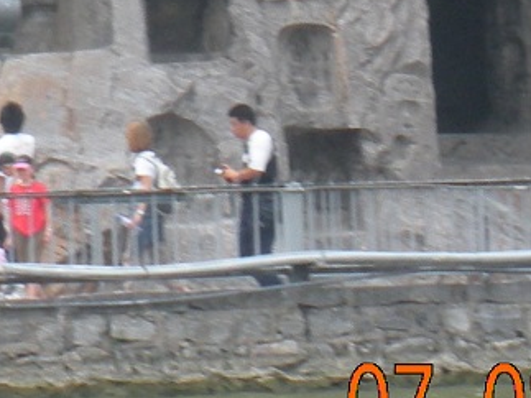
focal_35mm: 452
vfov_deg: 3.3
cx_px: -500
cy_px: -477
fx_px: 6931
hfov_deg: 4.3
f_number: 4.8
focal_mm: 14.2
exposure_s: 1/208
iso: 64
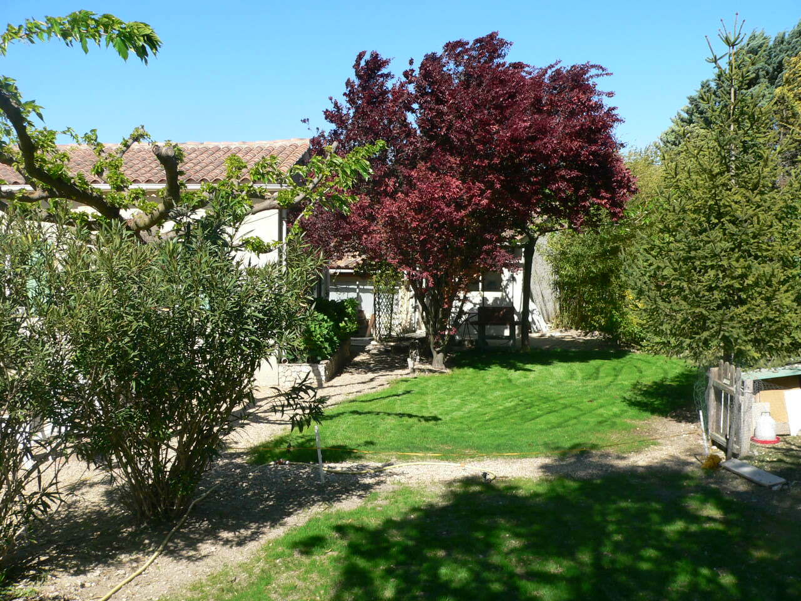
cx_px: 400
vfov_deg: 39.7
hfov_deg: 51.4
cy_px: 300
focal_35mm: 36
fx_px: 833
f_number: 4
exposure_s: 1/400
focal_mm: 6
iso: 80
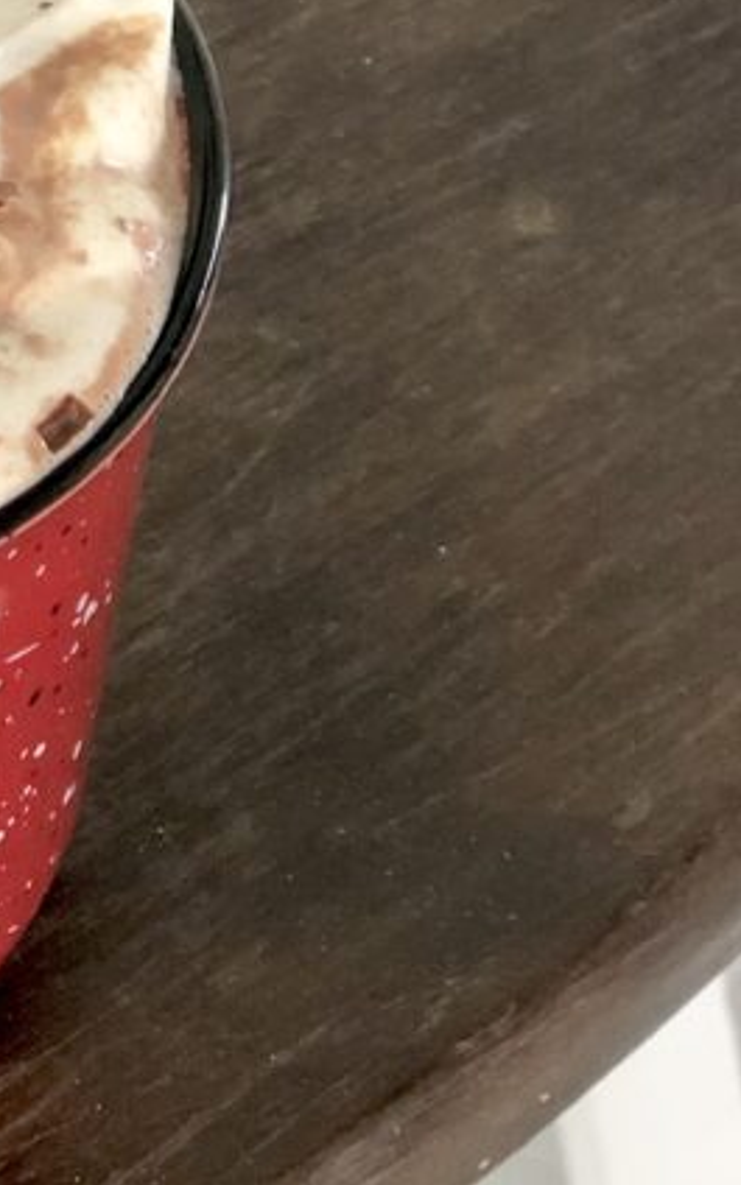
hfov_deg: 8.8
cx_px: -327
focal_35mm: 146
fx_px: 4717
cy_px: 159
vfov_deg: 14.2
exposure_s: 1/30
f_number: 2.8
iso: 50
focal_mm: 6.6
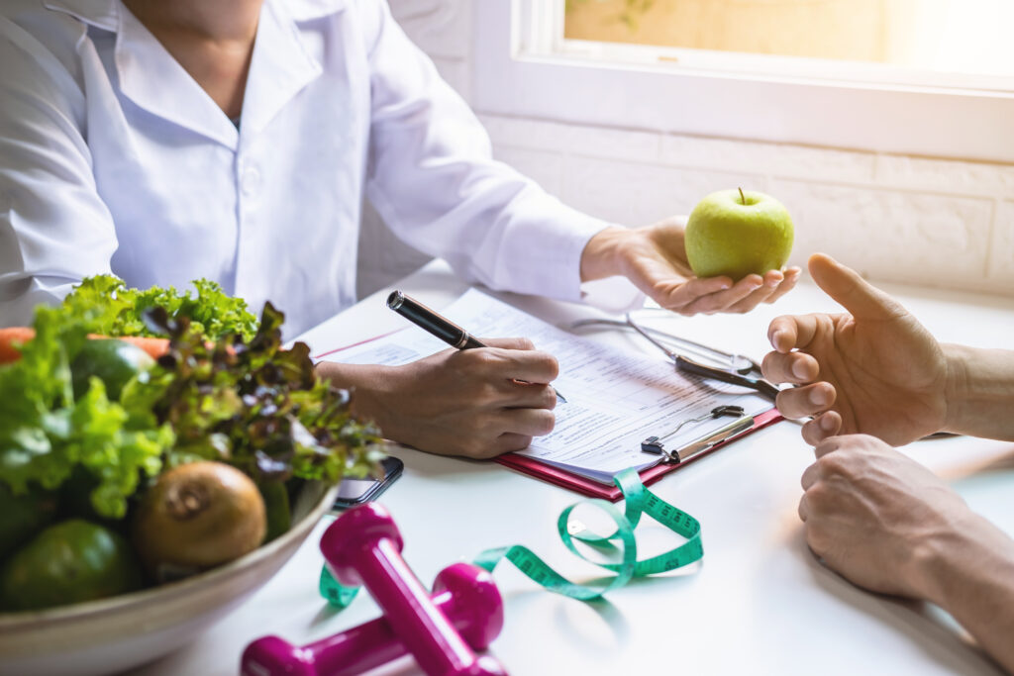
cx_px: 507
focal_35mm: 53
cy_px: 338
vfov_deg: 25.5
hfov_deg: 37.5
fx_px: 1493
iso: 200
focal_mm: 35
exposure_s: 1/60
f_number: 2.8
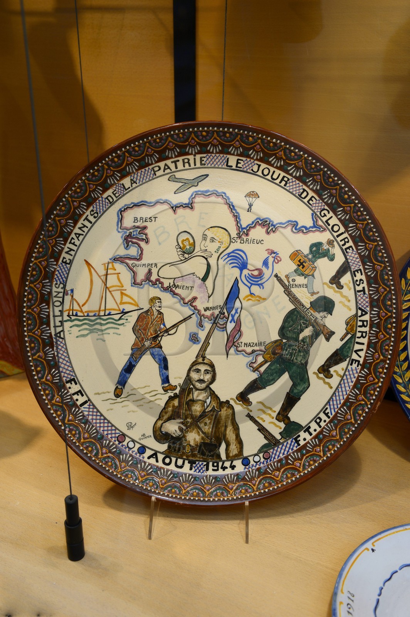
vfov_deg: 53.2
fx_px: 616
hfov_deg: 36.8
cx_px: 205
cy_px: 308
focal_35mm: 36
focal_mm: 36
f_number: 5.6
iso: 200
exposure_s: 1/100
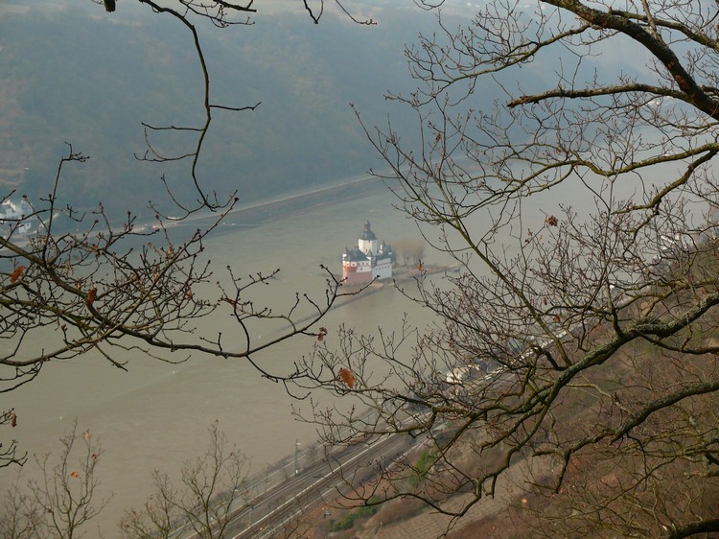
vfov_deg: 16.2
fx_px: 1890
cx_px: 360
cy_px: 270
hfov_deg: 21.5
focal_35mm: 91
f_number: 4
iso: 100
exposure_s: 1/200
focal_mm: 19.3
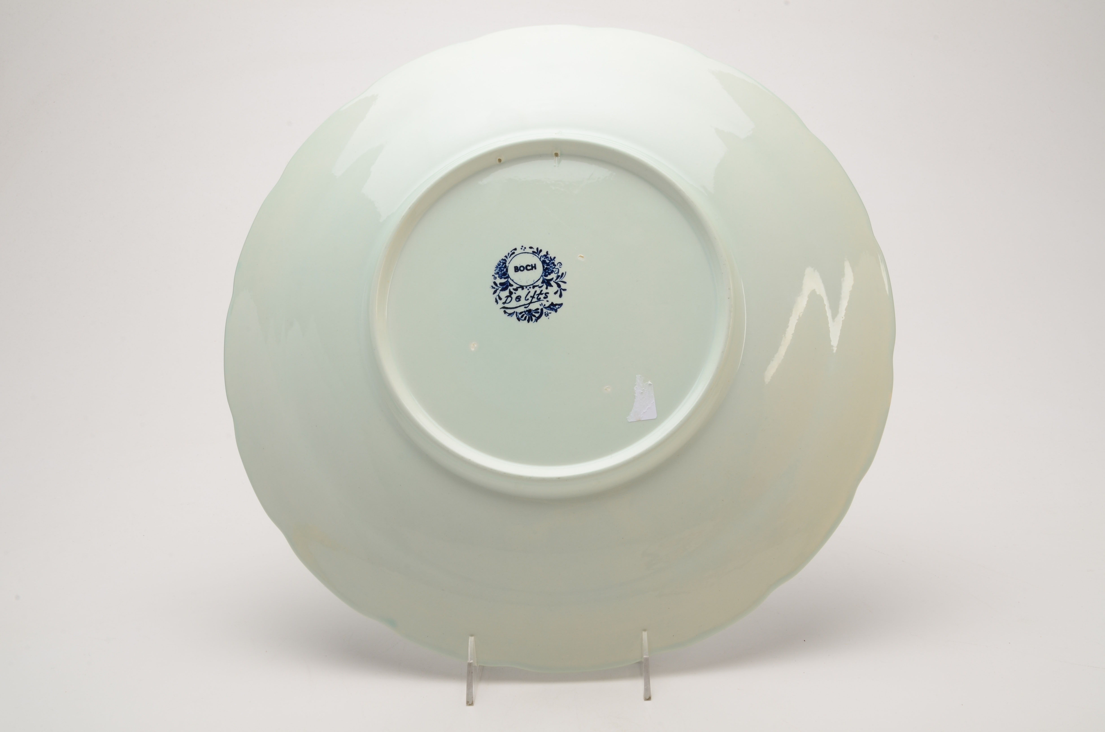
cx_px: 552
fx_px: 1332
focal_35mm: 44
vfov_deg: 30.7
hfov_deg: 45.0
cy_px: 366
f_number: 25
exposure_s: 1/160
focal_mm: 29
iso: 100
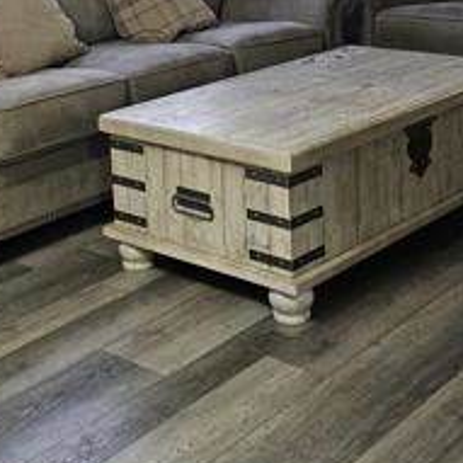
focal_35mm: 68
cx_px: 158
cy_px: -46
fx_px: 1029
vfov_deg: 23.8
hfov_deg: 25.2
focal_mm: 6.3
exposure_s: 1/30
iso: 640
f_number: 1.7
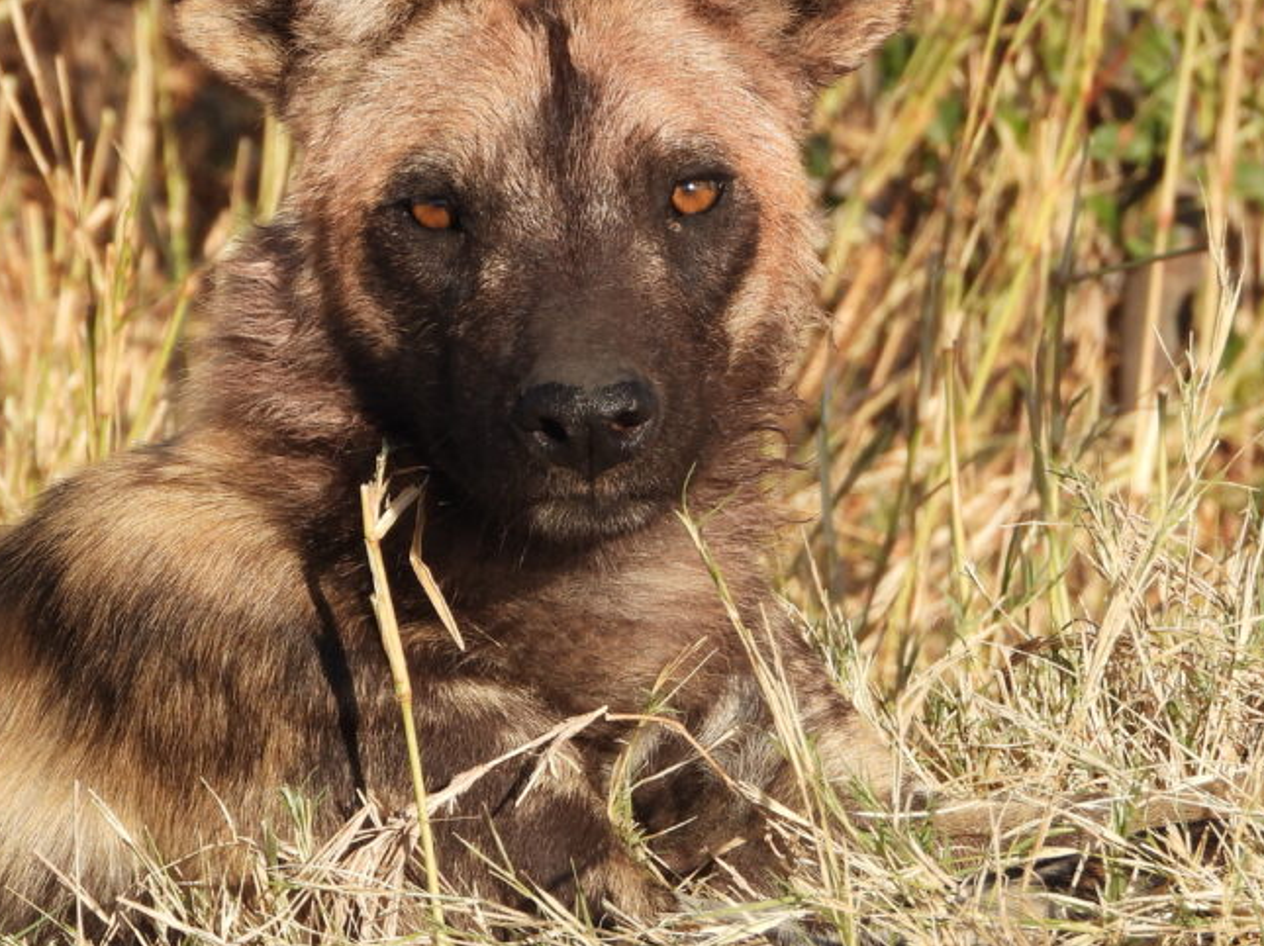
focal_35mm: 1112
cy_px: 306
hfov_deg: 1.8
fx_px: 40582
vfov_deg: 1.3
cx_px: 539
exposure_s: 1/400
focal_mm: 126
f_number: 5
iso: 100
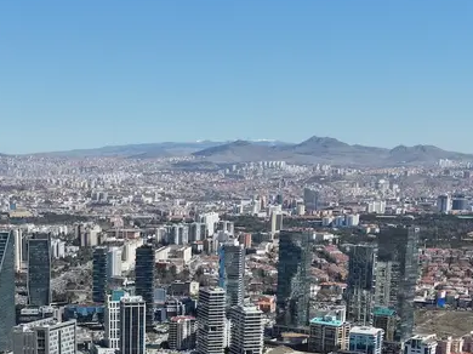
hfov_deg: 25.7
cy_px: 392
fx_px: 1011
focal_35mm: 74
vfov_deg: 19.1
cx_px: 70
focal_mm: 8.67
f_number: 1.8
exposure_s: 1/5000
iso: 170
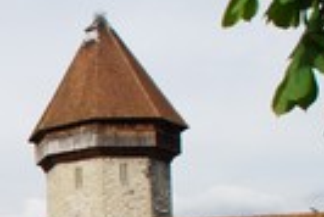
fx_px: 838
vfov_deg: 14.2
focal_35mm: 93
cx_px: -202
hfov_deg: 18.6
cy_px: 272
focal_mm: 18
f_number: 11
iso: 100
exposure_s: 1/80
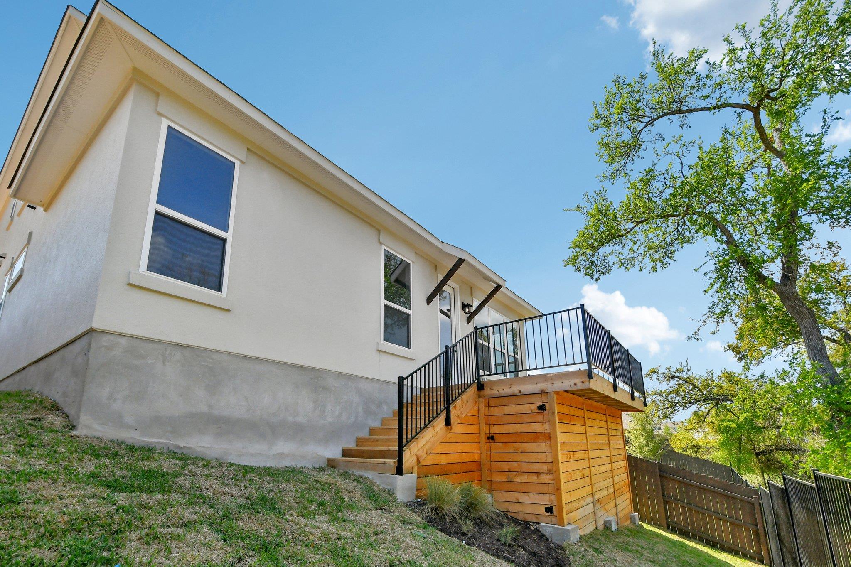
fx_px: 355
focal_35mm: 15
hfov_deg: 100.4
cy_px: 284
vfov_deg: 77.3
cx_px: 426
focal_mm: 10
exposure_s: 1/1250
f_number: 8
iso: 400
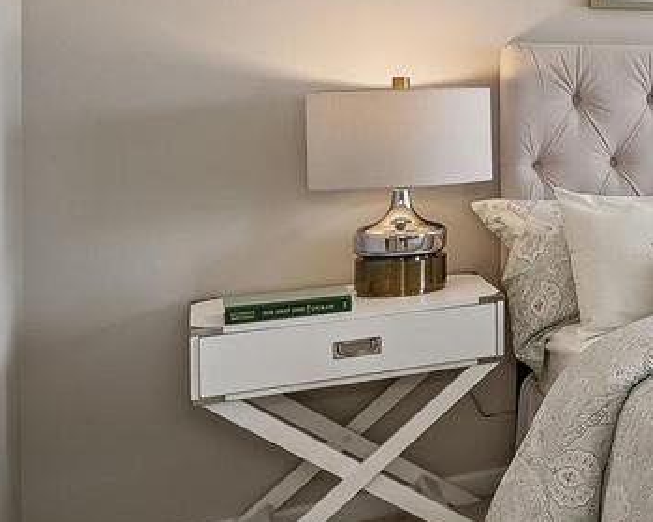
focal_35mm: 62
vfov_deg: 24.2
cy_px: 96
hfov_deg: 18.3
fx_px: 1198
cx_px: 1343
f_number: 8
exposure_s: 1/3.33
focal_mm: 16
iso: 100
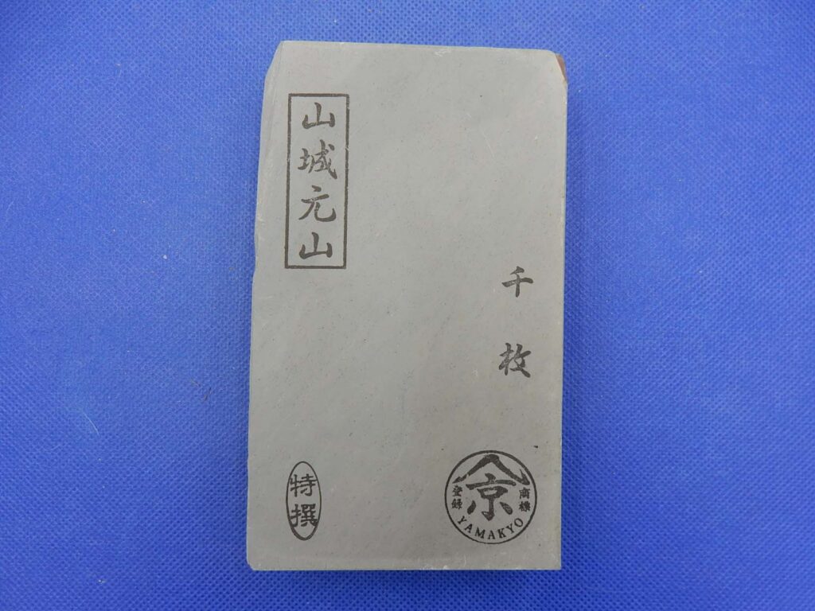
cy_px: 306
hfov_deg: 69.4
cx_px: 408
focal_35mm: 25
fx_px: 589
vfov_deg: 54.9
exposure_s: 1/60
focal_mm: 4.5
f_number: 3.7
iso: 125
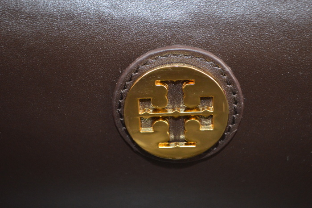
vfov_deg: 16.5
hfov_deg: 24.6
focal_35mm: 82
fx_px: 715
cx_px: 156
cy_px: 104
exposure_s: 1/60
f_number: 5.6
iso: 2000
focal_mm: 55
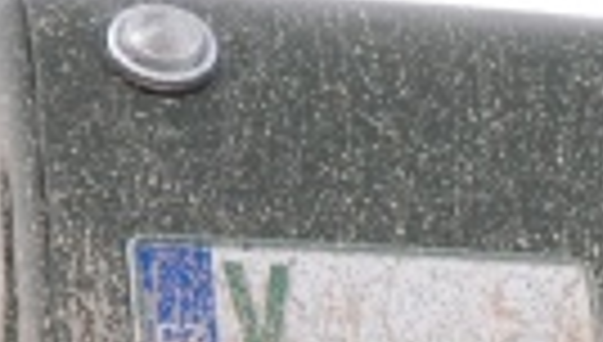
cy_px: 796
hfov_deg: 2.4
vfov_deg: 1.4
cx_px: 1197
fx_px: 14229
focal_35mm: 888
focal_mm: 95
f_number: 5.3
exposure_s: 1/160
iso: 320
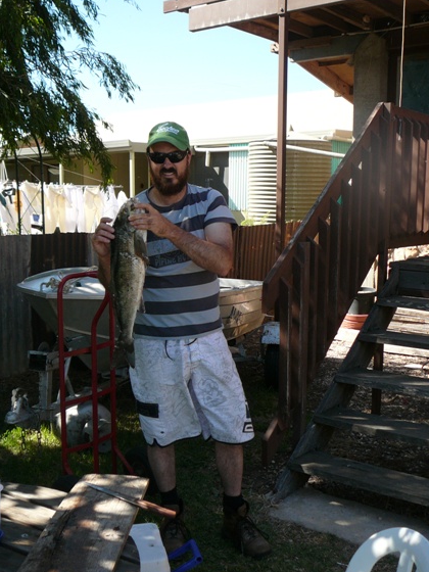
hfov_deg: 36.0
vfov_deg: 46.8
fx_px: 661
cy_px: 301
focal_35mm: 40
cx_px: 208
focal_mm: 5.2
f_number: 2.8
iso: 80
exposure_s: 1/400
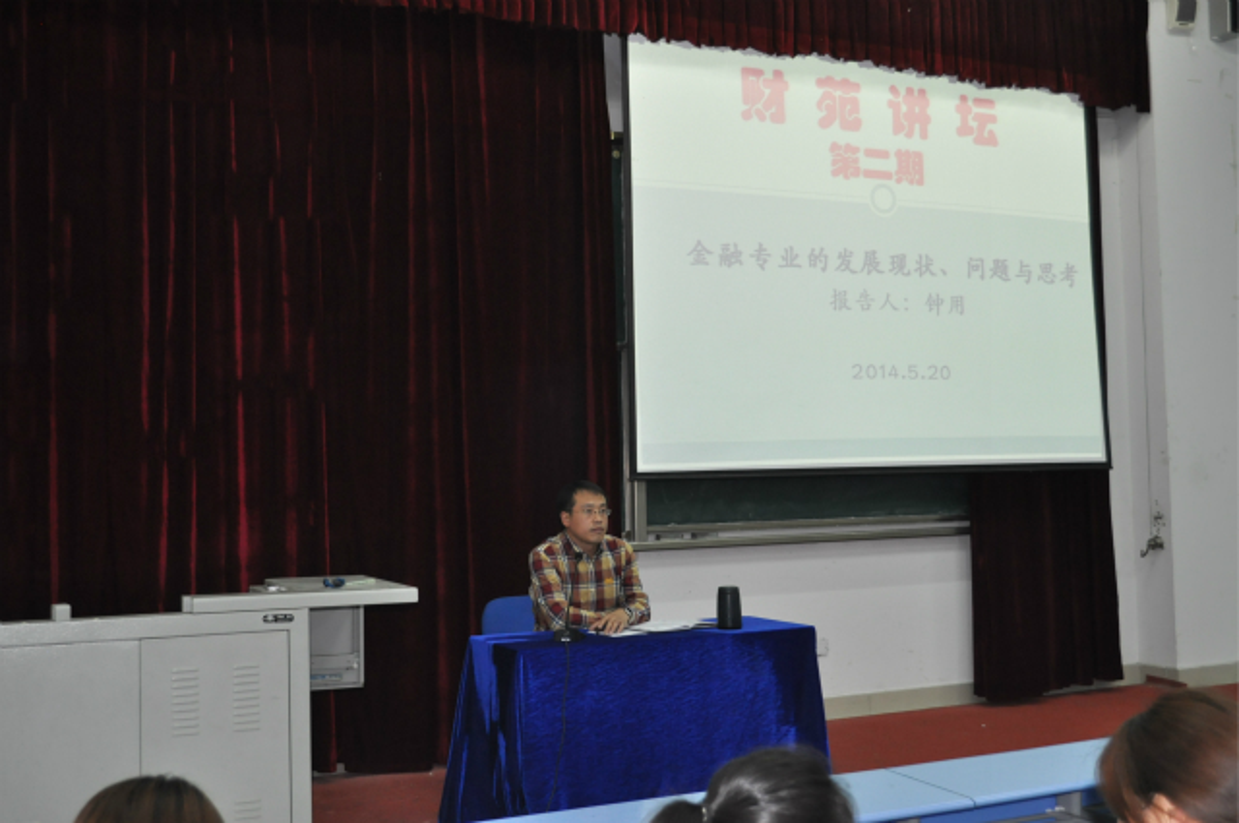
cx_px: 620
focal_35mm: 39
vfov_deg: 34.1
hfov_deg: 49.6
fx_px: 1341
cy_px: 412
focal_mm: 26
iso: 800
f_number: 4.2
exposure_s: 1/60
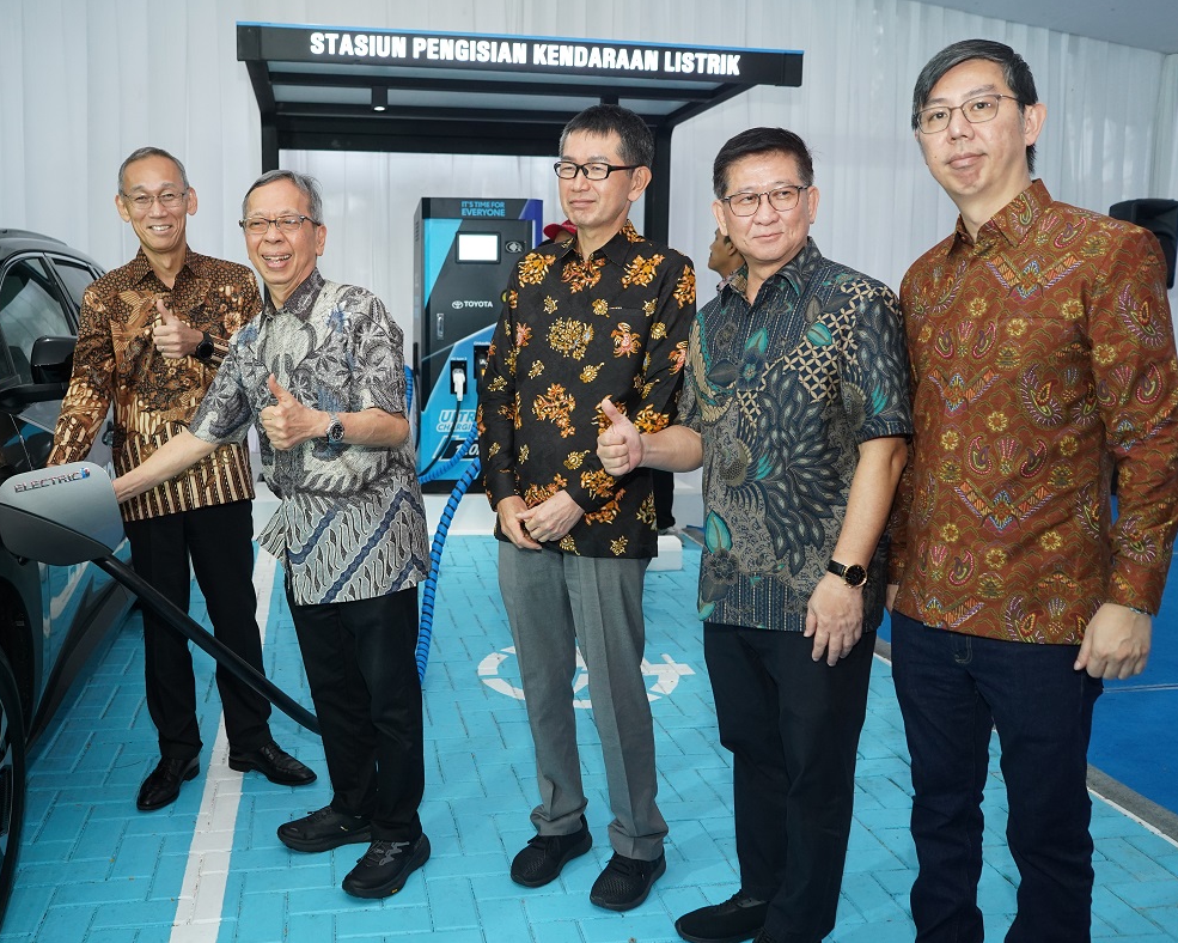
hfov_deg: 55.4
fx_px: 1116
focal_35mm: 32
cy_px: 467
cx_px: 496
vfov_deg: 45.8
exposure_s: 1/200
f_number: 4
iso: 2500
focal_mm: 28
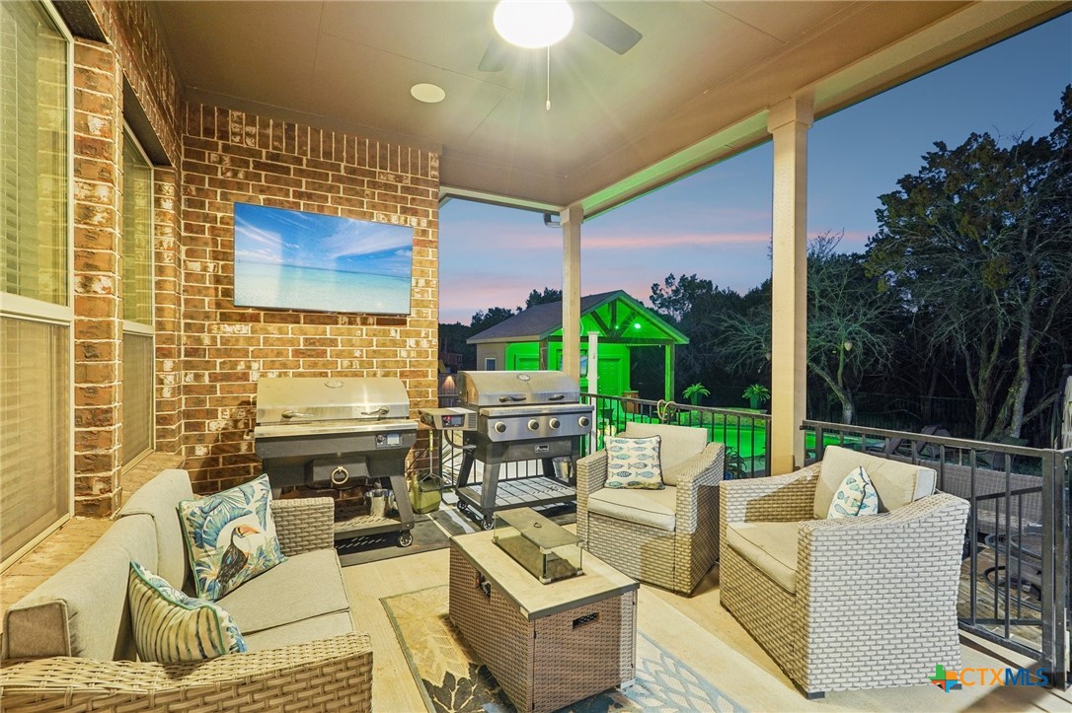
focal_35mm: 16
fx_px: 491
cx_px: 536
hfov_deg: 95.0
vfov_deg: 72.0
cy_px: 356
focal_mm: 16.5
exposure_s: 2.5
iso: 400
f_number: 8
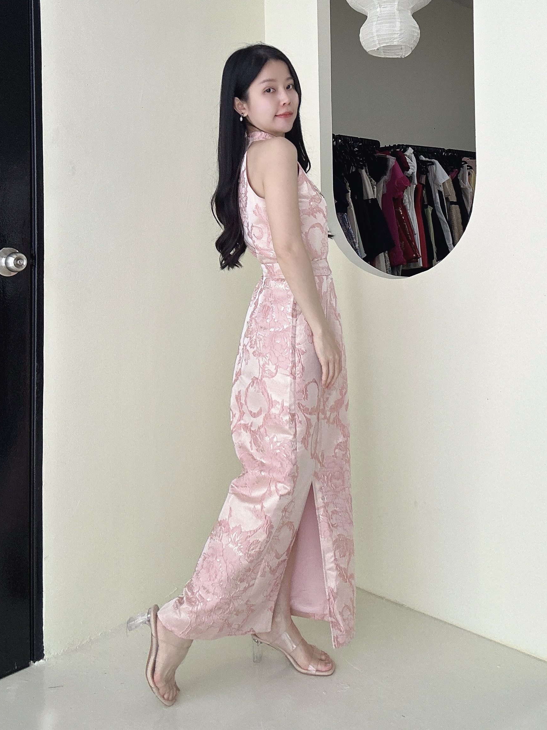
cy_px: 360
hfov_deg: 56.8
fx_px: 506
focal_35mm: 24
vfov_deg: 71.6
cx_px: 263
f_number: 1.9
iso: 64
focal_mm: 2.69
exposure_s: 1/121
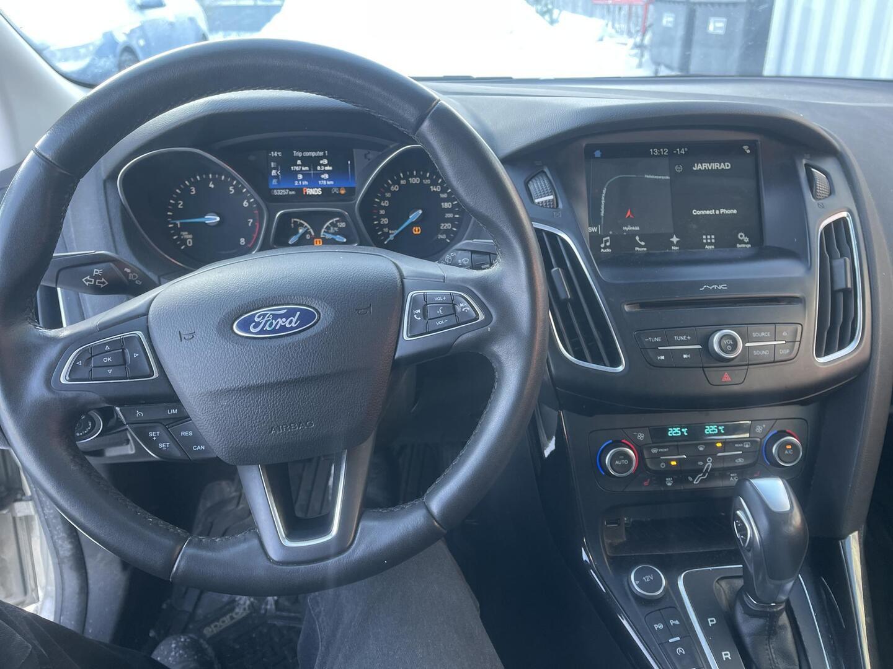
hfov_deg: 67.3
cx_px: 446
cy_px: 334
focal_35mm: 26
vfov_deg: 53.1
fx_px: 671
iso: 125
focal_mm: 5.1
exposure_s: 1/120
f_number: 1.6
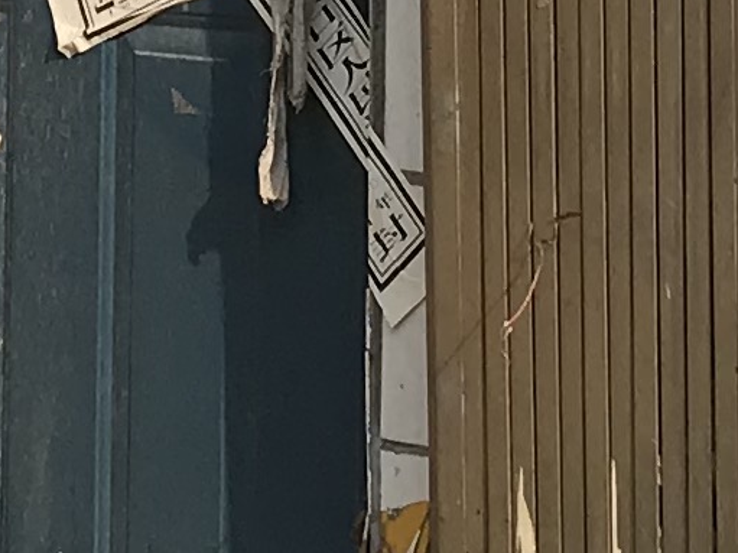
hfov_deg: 9.0
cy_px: -348
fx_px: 4711
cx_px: 270
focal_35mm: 221
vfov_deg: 6.6
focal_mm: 3.99
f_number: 1.8
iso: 20
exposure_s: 1/1153
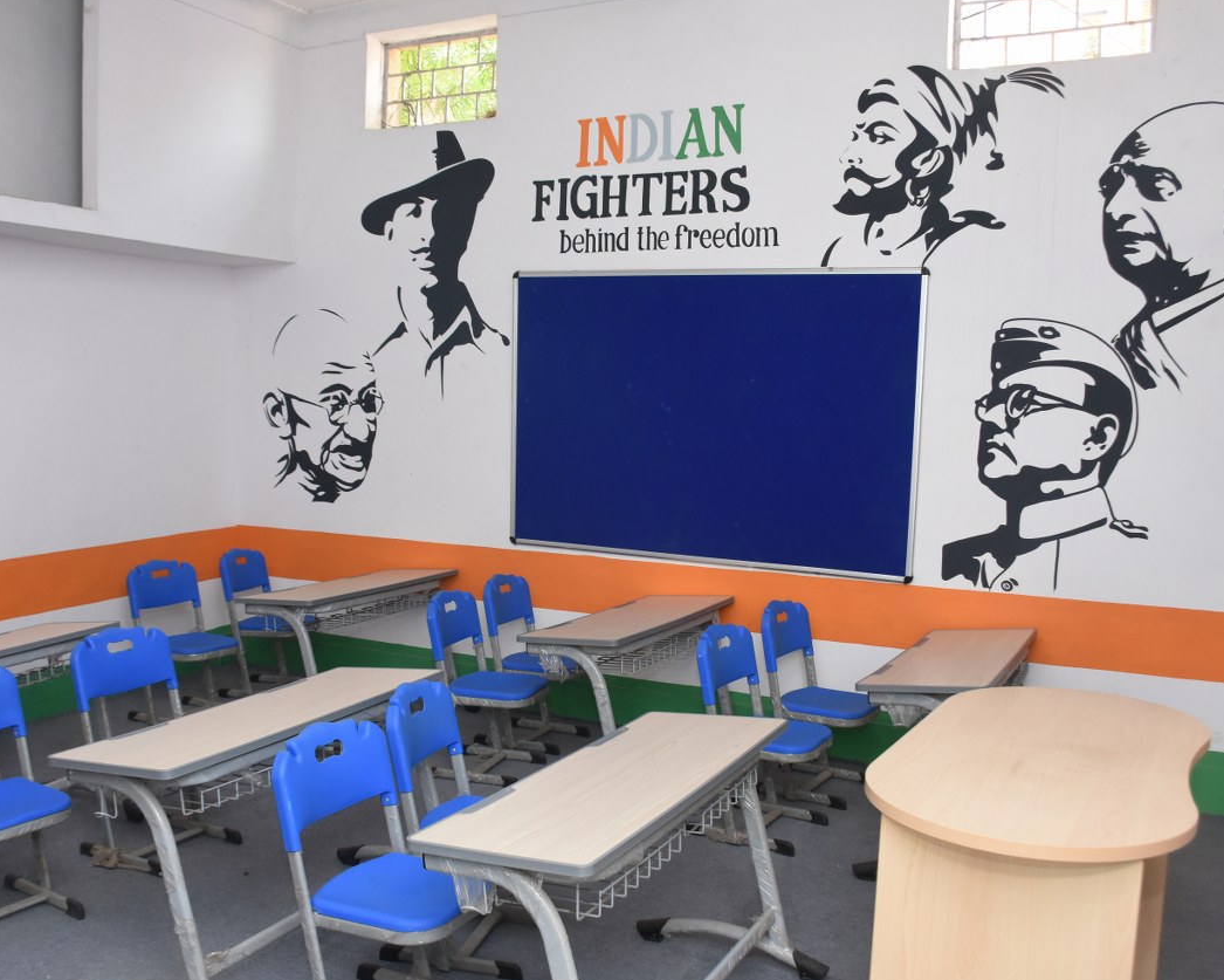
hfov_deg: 57.2
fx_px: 1123
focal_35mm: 31
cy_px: 495
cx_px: 614
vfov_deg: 47.1
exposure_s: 1/160
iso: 1000
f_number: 6.3
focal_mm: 18
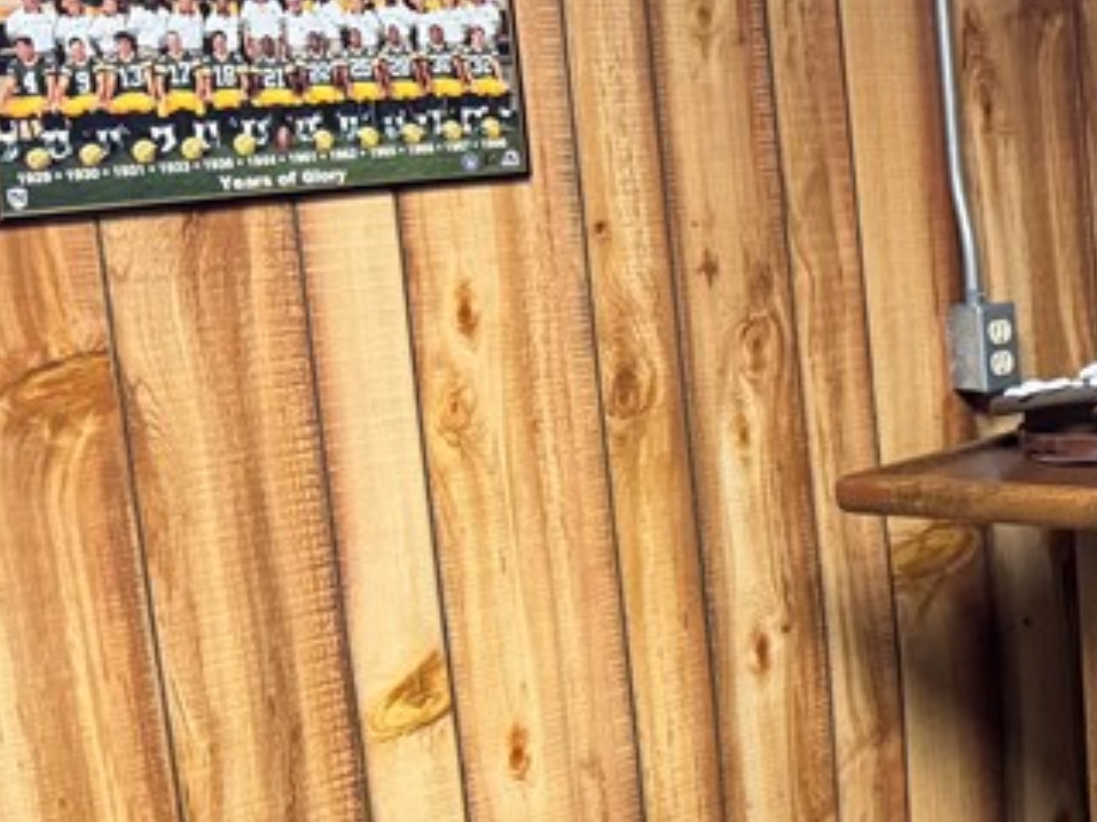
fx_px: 2439
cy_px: 413
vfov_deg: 19.1
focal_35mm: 77
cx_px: 1661
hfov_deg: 21.2
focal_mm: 6.76
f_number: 1.78
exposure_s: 1/60
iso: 800
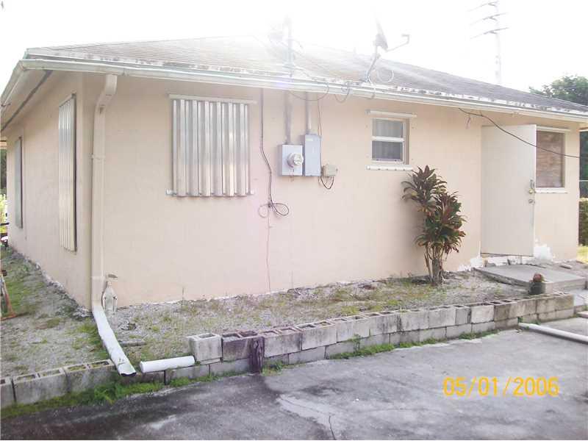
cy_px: 220
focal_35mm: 36
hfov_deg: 51.4
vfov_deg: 39.7
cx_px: 294
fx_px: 612
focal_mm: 6
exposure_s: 1/223
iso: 80
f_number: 2.7
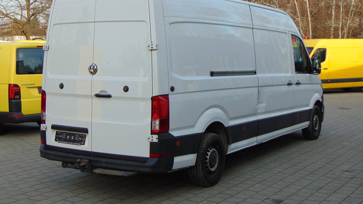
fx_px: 529
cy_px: 93
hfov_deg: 37.9
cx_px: 183
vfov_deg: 21.8
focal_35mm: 55
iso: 80
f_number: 3.5
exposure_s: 1/125
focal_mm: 9
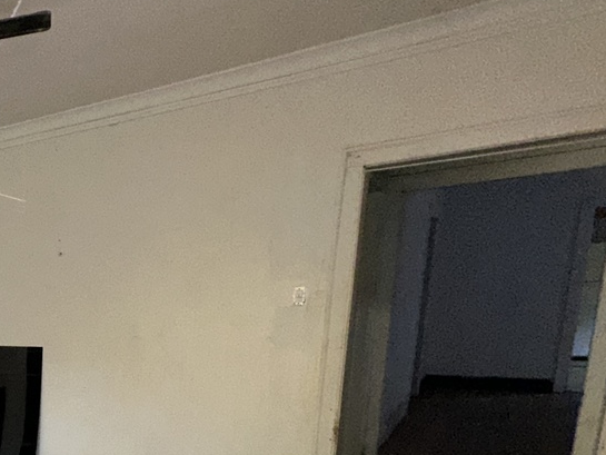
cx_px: -170
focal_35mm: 37
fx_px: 648
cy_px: 428
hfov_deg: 35.4
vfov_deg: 35.8
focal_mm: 2.22
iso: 160
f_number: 2.2
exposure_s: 1/80
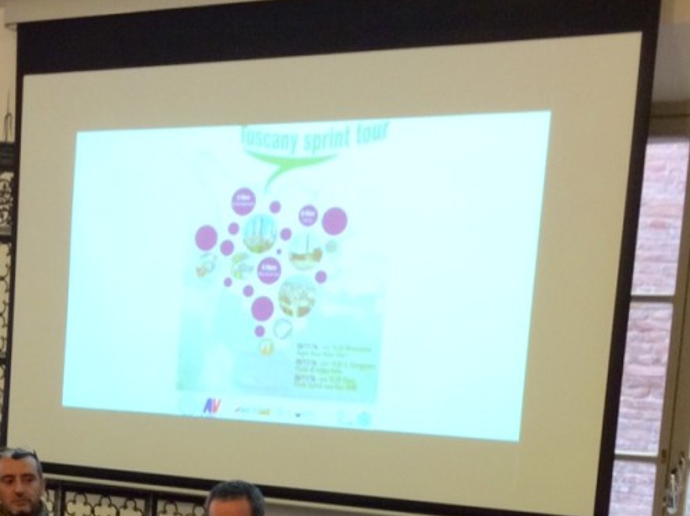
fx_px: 1314
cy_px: 519
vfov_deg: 21.4
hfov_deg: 29.3
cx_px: 267
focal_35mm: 66
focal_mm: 3.3
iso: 64
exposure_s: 1/24
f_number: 2.4
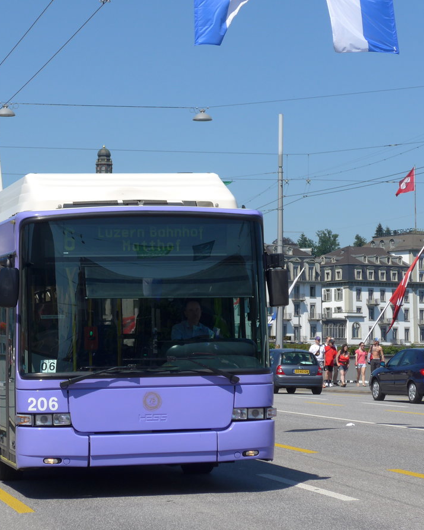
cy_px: 266
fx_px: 1850
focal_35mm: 118
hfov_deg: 13.0
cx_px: 110
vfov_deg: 16.3
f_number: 4.6
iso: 80
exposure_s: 1/640
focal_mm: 18
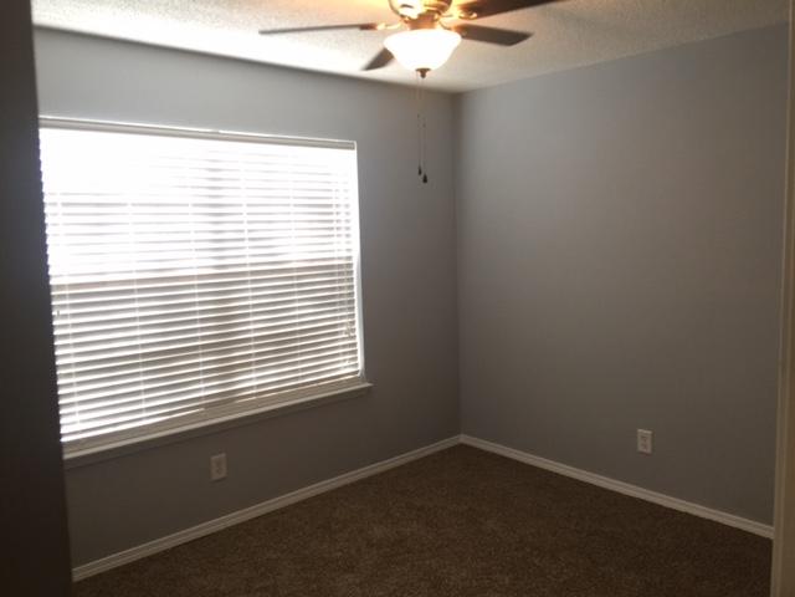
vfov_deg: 48.2
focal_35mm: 29
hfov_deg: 61.7
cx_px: 398
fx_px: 666
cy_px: 298
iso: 40
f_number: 2.2
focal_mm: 4.15
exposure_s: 1/15
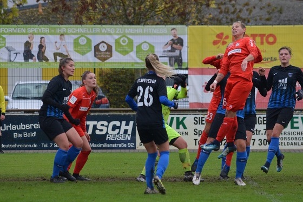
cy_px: 101
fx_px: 2524
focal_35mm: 300
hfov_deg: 6.9
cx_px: 152
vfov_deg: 4.6
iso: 720
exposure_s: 1/1000
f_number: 5
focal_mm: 200
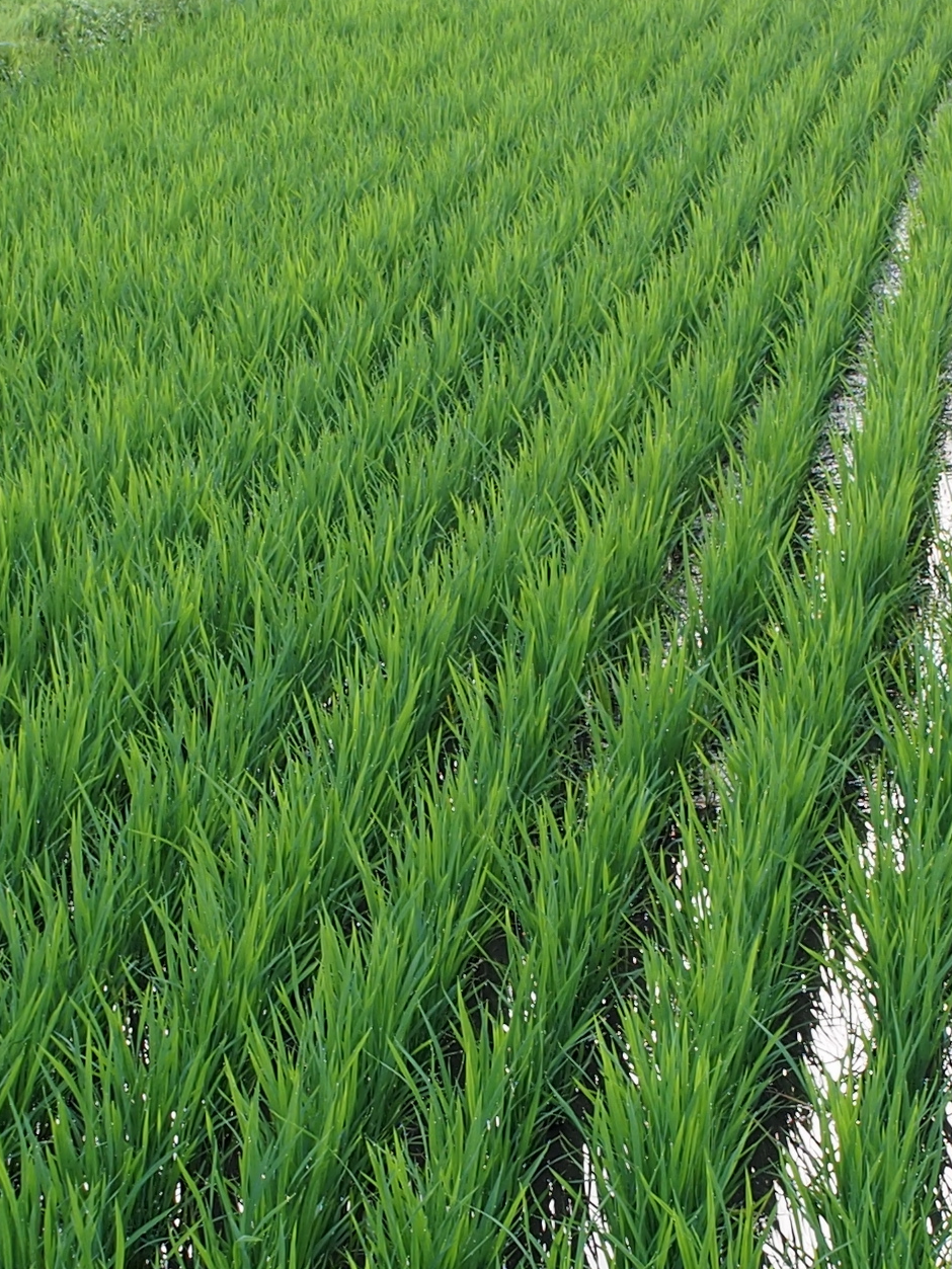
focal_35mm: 125
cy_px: 865
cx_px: 663
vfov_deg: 15.7
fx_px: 4583
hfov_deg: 11.8
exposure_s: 1/20
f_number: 5.6
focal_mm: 17
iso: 200
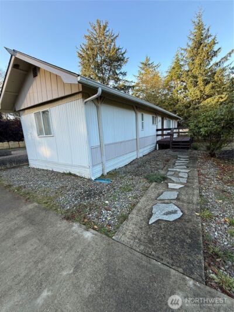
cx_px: 117
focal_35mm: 14
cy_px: 156
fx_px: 126
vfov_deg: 102.1
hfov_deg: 85.7
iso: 50
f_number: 2.2
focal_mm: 2.22
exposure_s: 1/195
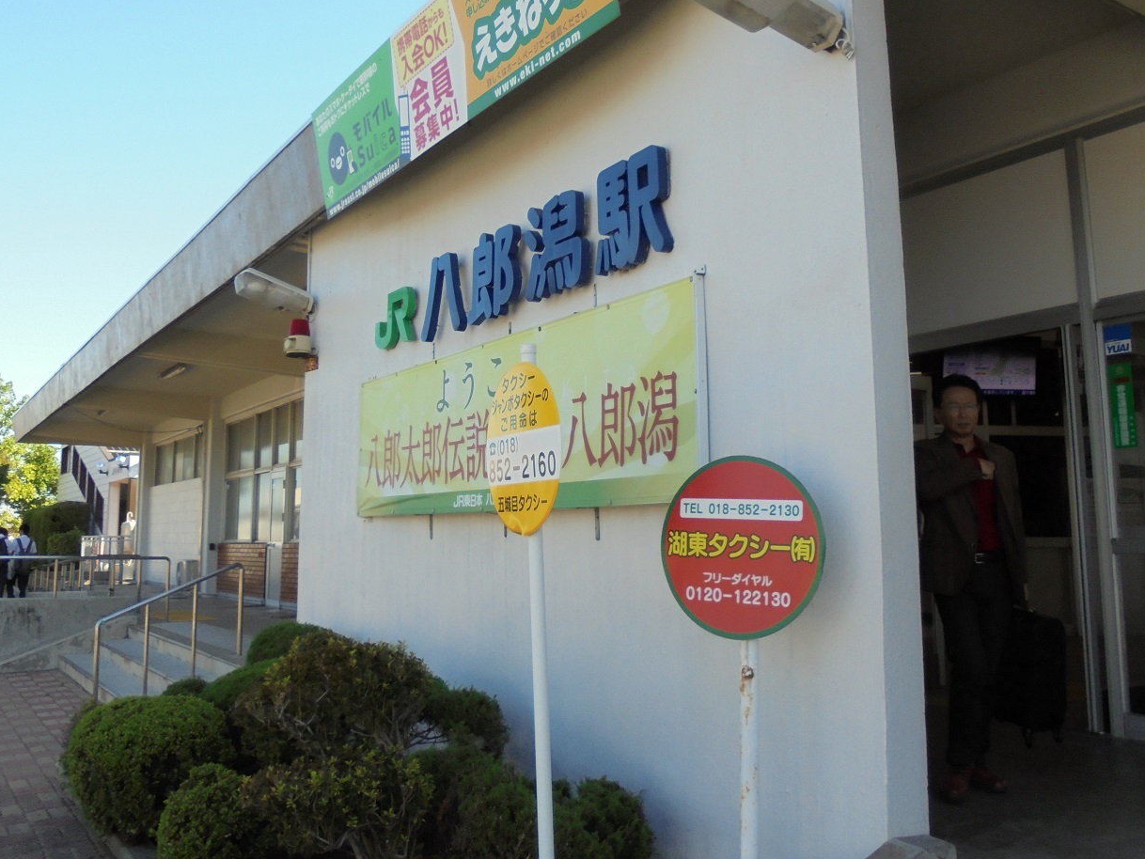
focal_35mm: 33
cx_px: 527
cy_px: 352
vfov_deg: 42.8
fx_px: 1092
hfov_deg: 55.3
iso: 100
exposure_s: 1/400
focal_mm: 4.6
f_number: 3.5
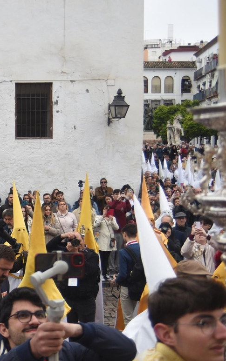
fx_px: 601
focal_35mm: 61
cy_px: 223
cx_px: -71
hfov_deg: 19.6
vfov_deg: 33.3
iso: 125
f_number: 5
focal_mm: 29
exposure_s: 1/125
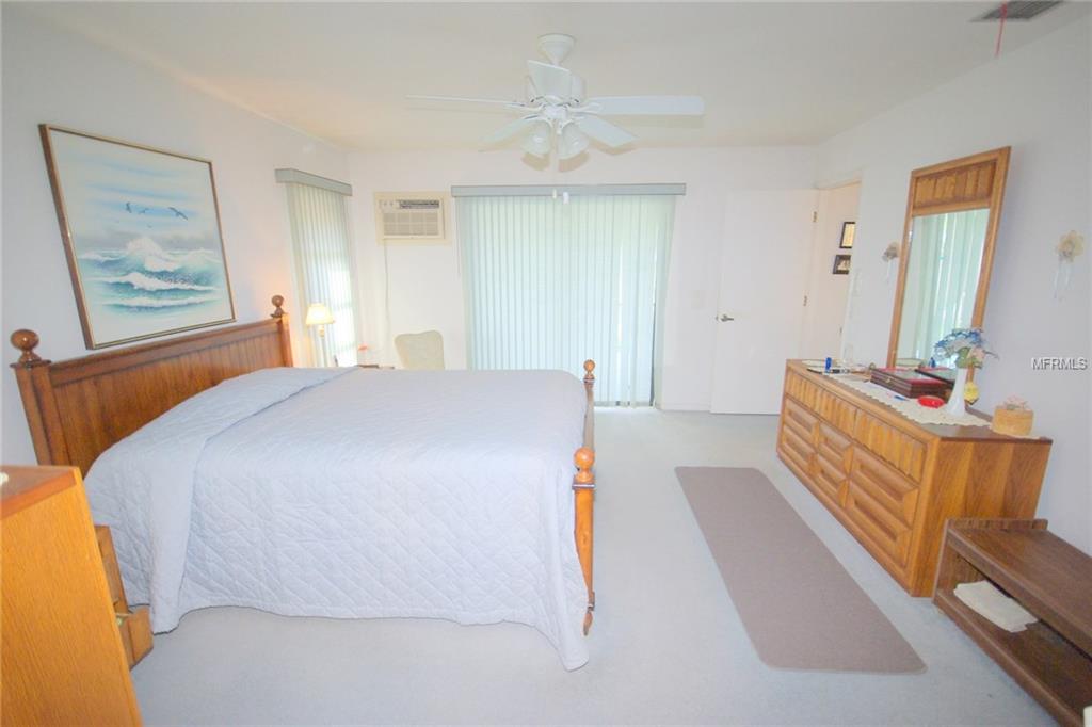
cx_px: 546
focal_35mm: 16
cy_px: 364
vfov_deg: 72.0
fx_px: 500
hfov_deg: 95.0
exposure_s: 1/20
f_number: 4
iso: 200
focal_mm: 11
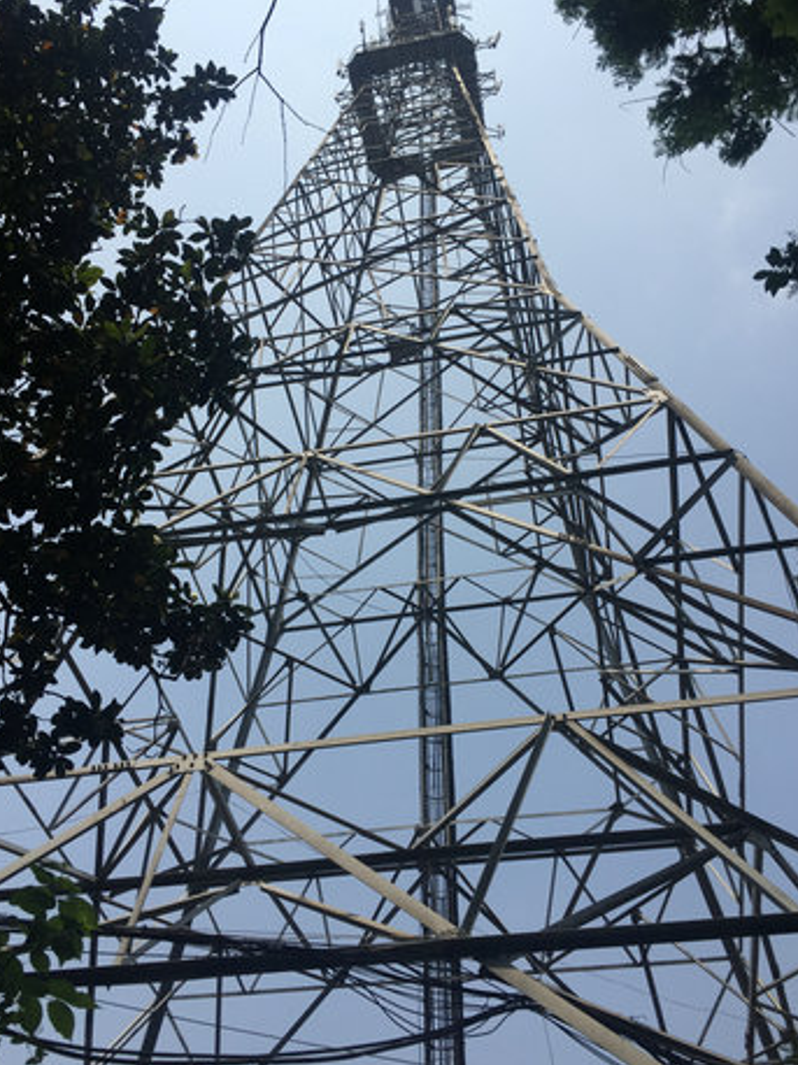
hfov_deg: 45.4
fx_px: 954
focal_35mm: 31
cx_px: 394
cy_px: 507
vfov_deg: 58.4
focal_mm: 4.15
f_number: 2.2
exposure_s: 1/4405
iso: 32
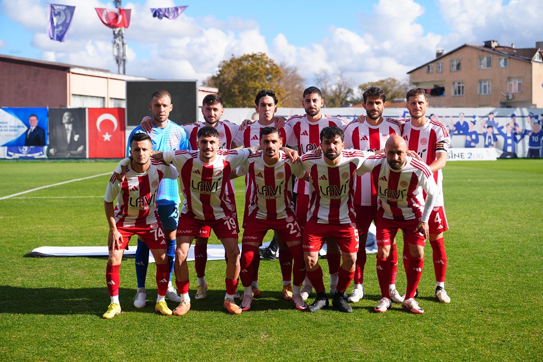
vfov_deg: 24.6
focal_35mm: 55
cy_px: 181
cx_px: 272
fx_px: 829
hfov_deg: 36.3
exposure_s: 1/1000
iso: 100
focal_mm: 55
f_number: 3.2
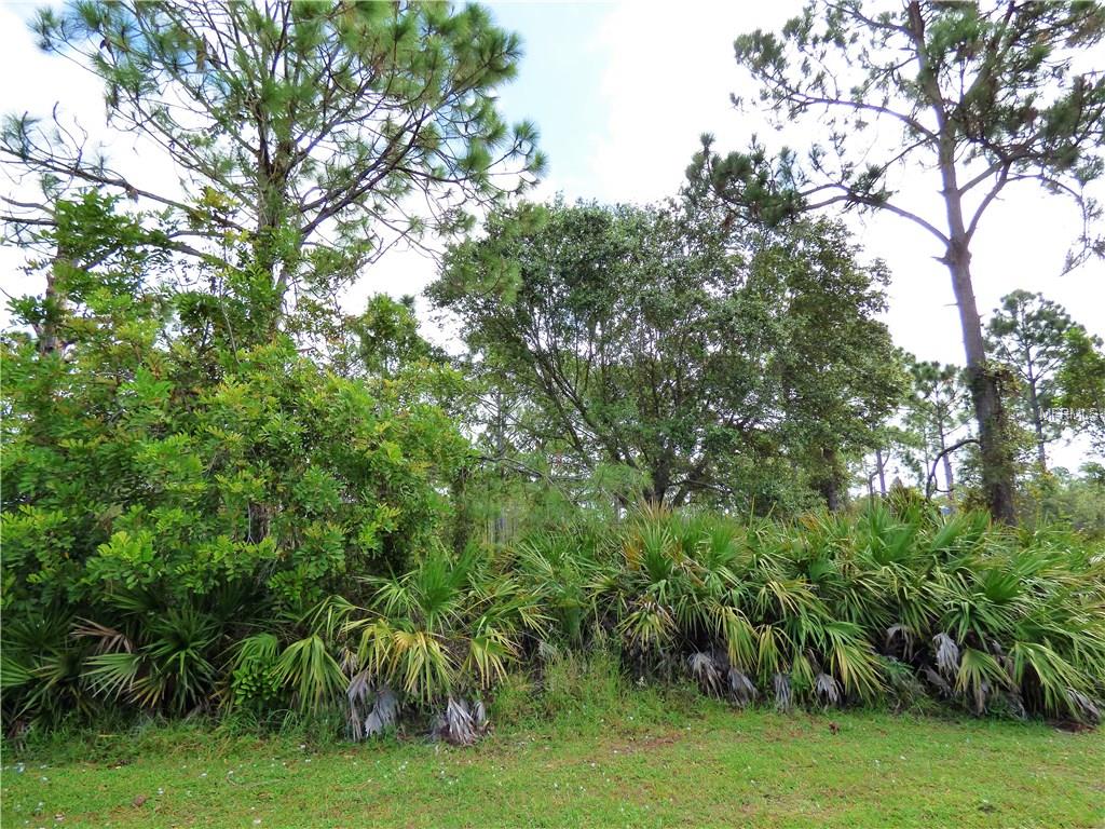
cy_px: 414
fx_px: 638
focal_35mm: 20
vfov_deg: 66.0
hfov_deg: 81.7
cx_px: 552
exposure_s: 1/640
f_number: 2.8
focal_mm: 3.58
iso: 160
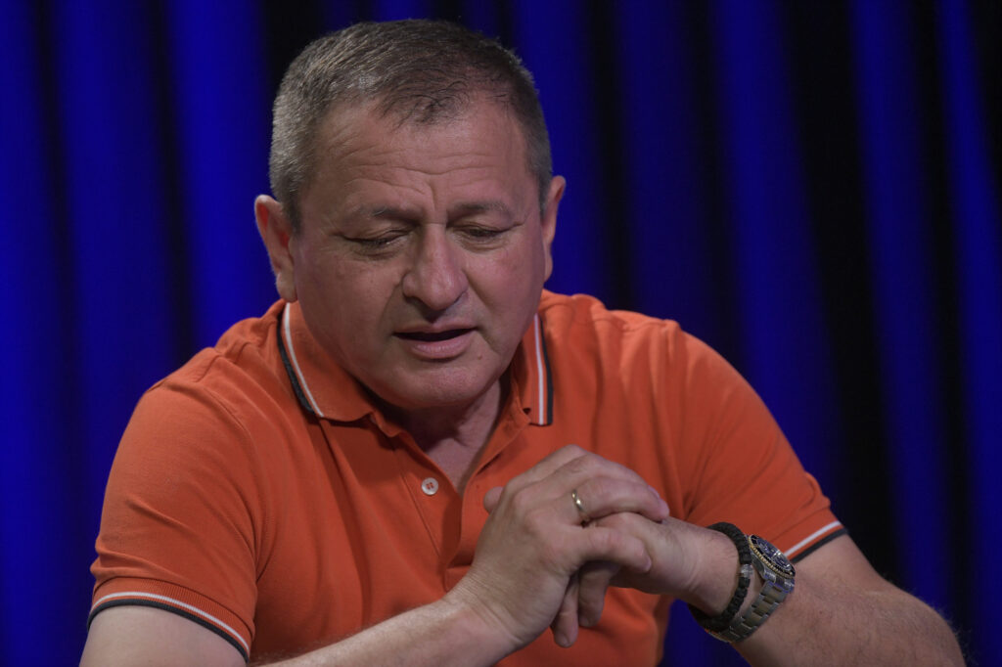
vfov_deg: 8.3
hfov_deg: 12.5
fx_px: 4591
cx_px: 501
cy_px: 334
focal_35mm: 165
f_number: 4
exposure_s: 1/320
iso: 2500
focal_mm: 165
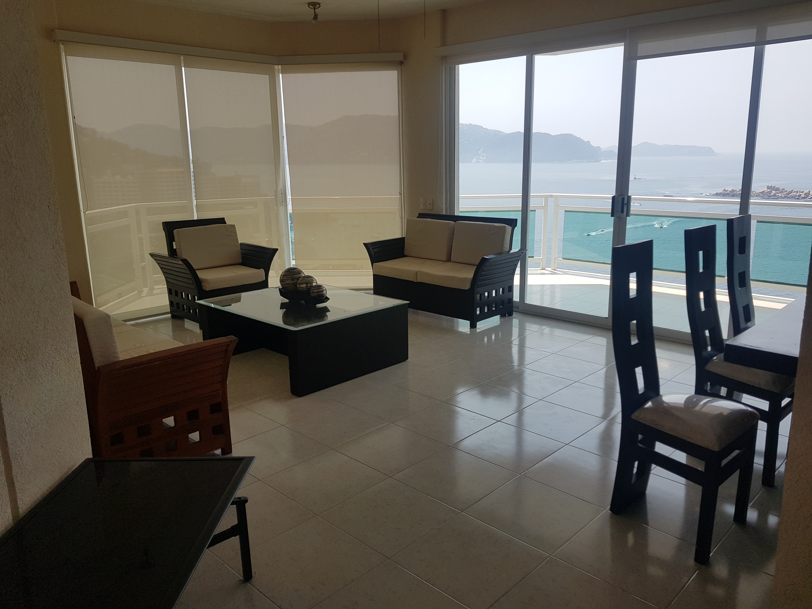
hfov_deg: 67.3
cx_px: 406
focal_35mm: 26
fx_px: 610
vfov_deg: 53.1
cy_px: 304
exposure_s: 1/1272
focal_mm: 4.2
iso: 40
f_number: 1.7
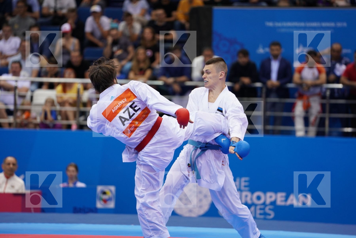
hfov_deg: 10.3
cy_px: 119
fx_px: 1978
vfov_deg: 6.9
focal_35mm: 200
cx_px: 178
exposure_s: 1/800
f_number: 2.8
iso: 1000
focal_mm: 200
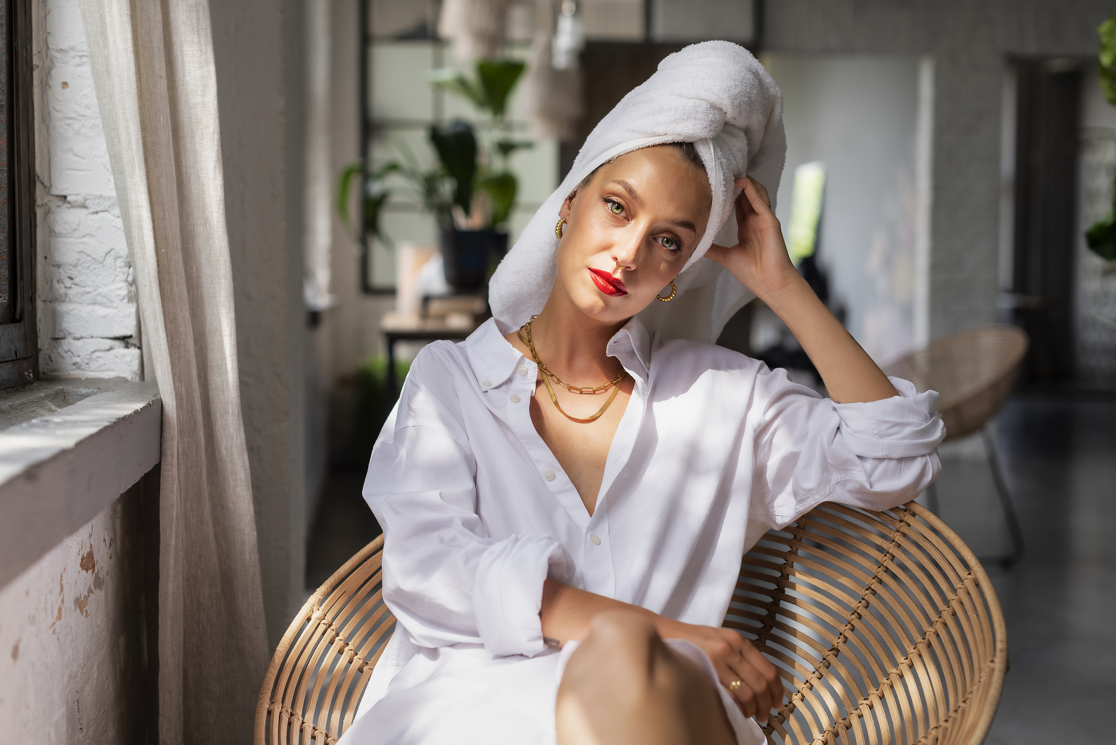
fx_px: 1550
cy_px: 372
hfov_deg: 39.6
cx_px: 558
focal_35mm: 50
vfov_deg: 27.0
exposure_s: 1/250
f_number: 2.8
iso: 100
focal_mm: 50
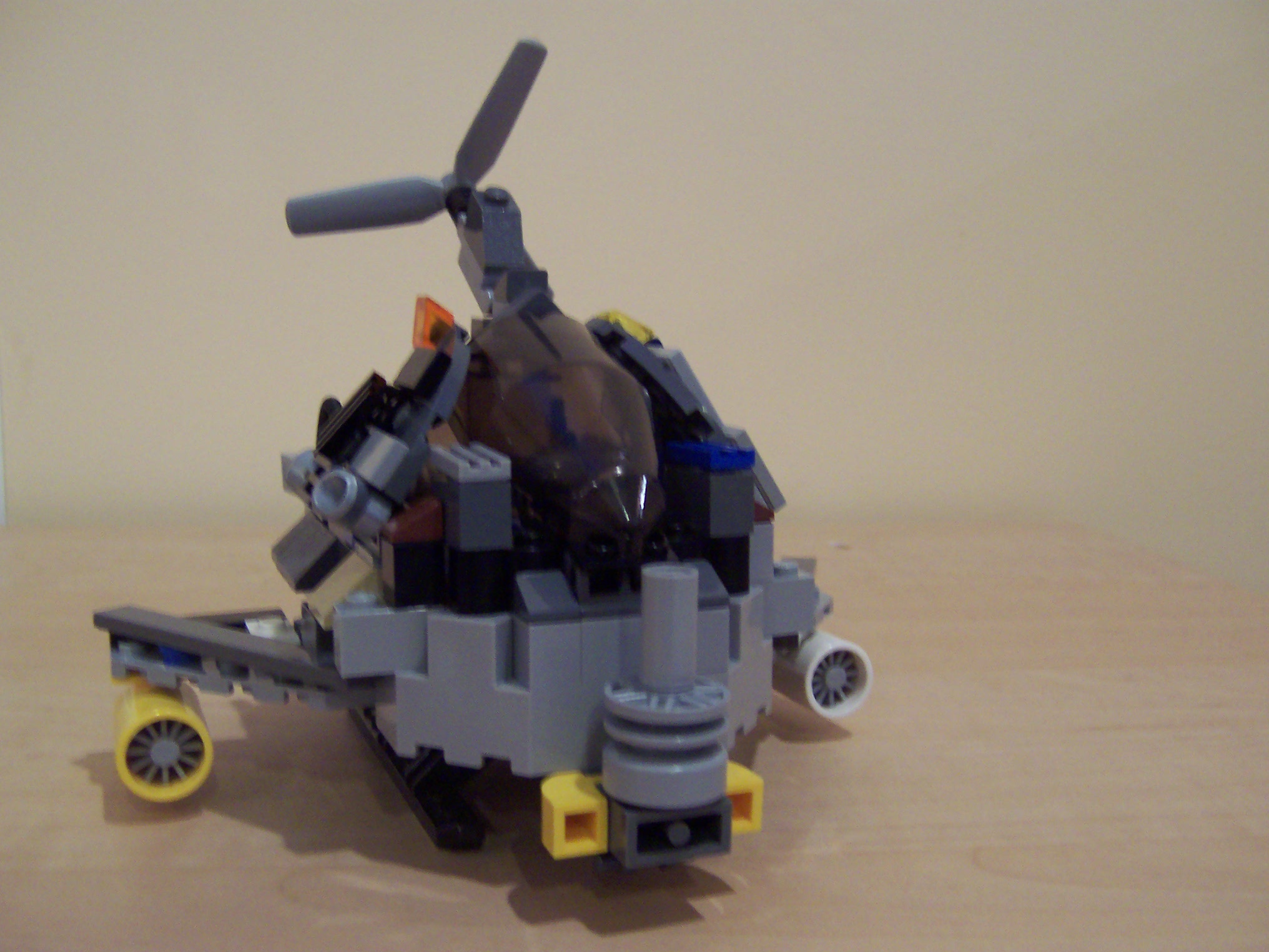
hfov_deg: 51.4
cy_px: 476
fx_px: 1320
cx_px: 634
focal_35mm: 36
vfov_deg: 39.7
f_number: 2.8
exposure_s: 1/10
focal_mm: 5.6
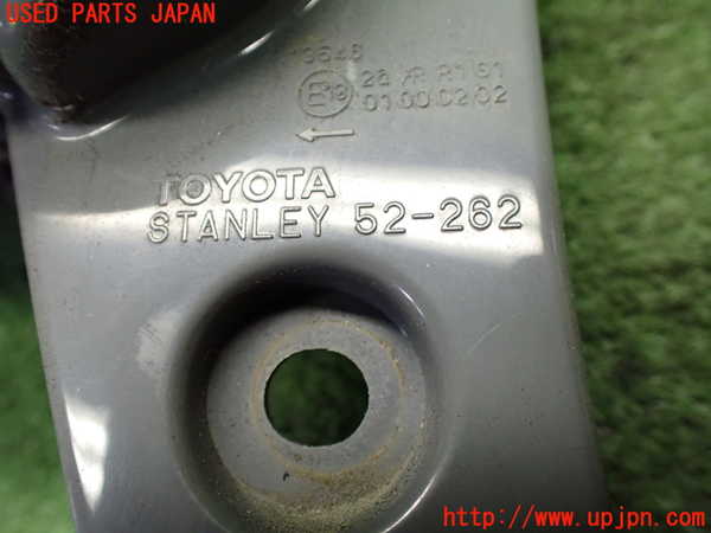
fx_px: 616
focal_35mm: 30
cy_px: 266
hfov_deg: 60.0
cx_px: 356
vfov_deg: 46.8
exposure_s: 1/125
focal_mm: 5.4
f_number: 2.3
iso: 800
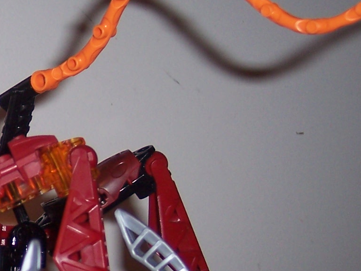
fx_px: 1220
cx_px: -132
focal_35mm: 117
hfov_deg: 15.8
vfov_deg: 12.5
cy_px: 254
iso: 100
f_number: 2.8
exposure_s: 1/60
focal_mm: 8
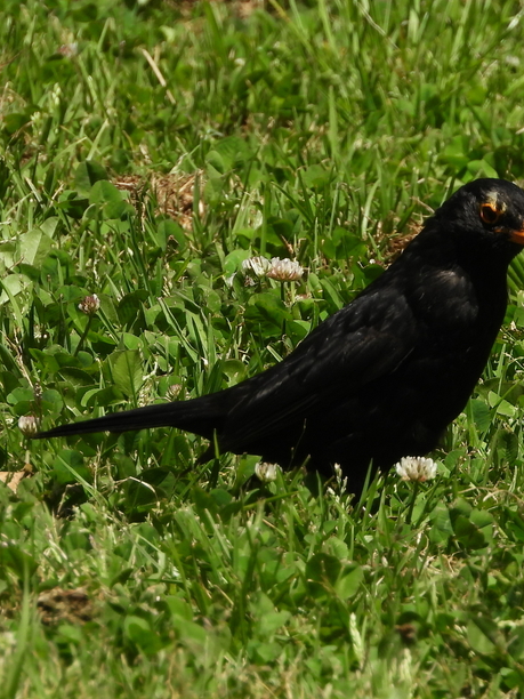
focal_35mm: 2050
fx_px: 41376
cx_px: 500
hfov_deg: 0.7
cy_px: 393
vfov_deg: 1.0
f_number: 5.6
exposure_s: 1/500
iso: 100
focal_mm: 198
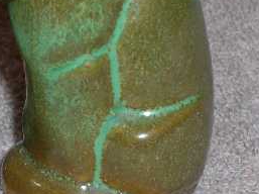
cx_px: -22
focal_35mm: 232
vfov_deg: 6.4
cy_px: 35
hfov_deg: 8.5
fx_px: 1733
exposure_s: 1/30
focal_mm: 19.4
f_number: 9.6
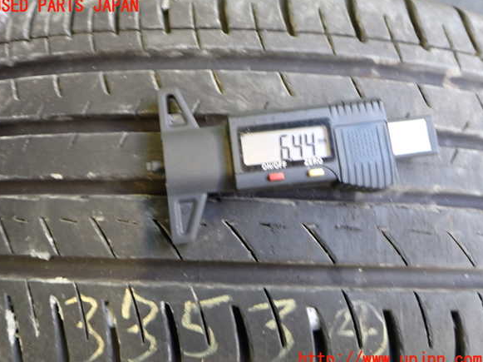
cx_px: 237
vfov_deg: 45.4
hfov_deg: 58.4
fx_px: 432
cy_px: 183
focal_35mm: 31
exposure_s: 1/30
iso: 320
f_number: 2.3
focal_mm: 5.4
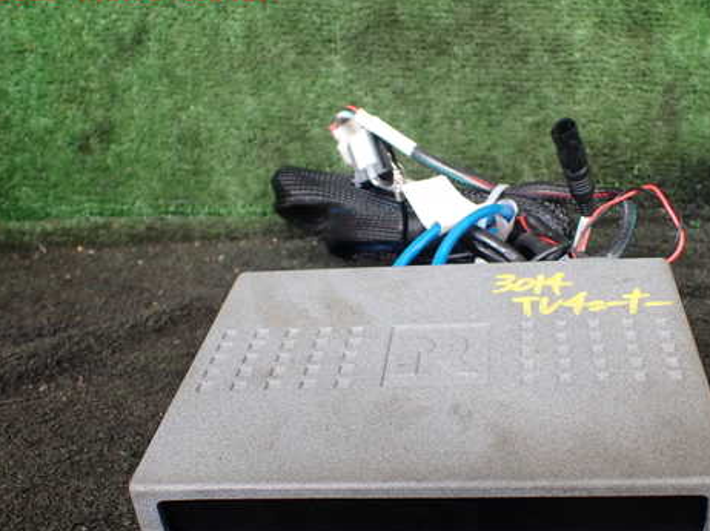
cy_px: 316
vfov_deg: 36.7
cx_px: 447
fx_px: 800
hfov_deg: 47.4
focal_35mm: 39
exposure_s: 1/125
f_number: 2.3
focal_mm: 5.4
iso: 125
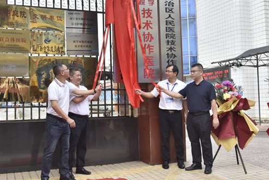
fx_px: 329
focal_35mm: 44
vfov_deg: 30.6
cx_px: 126
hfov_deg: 44.5
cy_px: 88
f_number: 4
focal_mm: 30
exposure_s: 1/800
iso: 1000
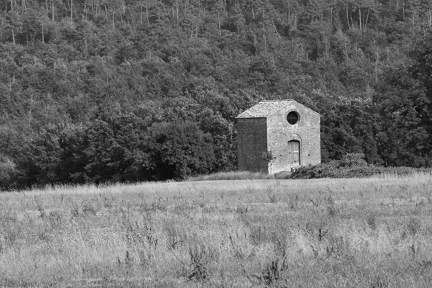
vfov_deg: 5.9
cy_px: 91
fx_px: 2795
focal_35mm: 233
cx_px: 45
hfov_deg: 8.8
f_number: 7.1
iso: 100
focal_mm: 83
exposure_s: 1/200
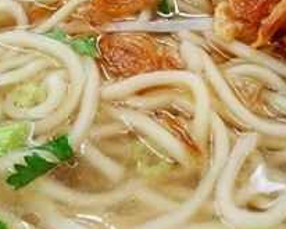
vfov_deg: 20.7
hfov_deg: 26.6
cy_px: -9
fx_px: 601
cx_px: 197
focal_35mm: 71
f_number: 2.8
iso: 125
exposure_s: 1/30
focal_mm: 9
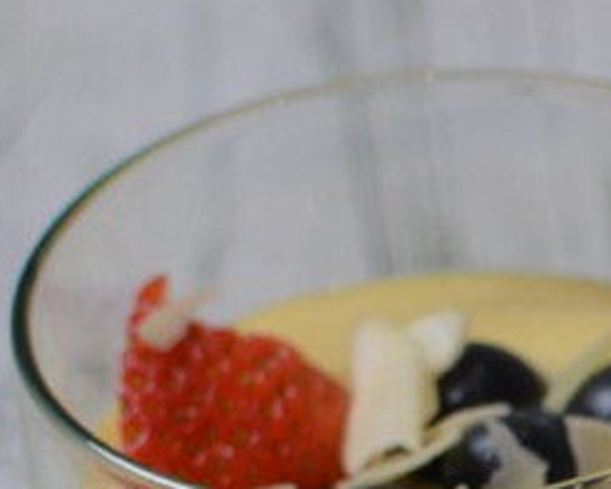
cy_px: 810
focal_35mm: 256
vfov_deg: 5.9
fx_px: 4639
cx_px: 1195
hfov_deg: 7.3
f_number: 4
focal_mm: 35
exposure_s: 1/60
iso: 200
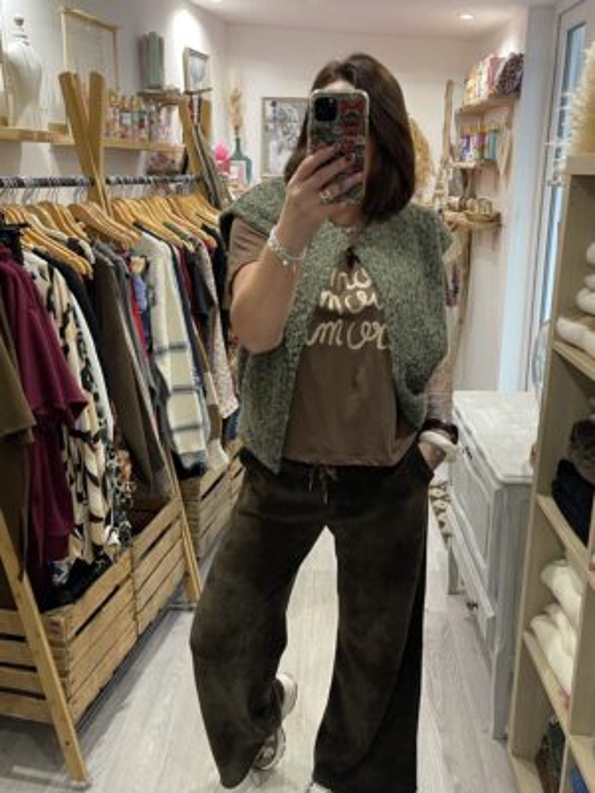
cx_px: 298
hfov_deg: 54.9
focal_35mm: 25
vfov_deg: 69.4
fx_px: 573
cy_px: 396
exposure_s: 1/50
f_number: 1.6
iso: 160
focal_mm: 5.1
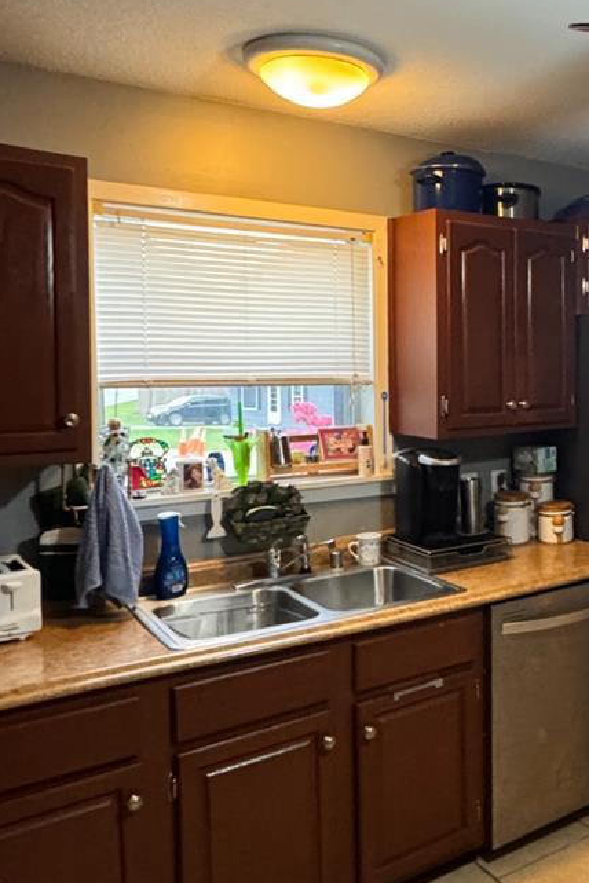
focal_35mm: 34
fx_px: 834
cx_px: 573
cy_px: 399
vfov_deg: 55.7
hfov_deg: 35.6
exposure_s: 1/60
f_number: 2.2
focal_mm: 2.22
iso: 800
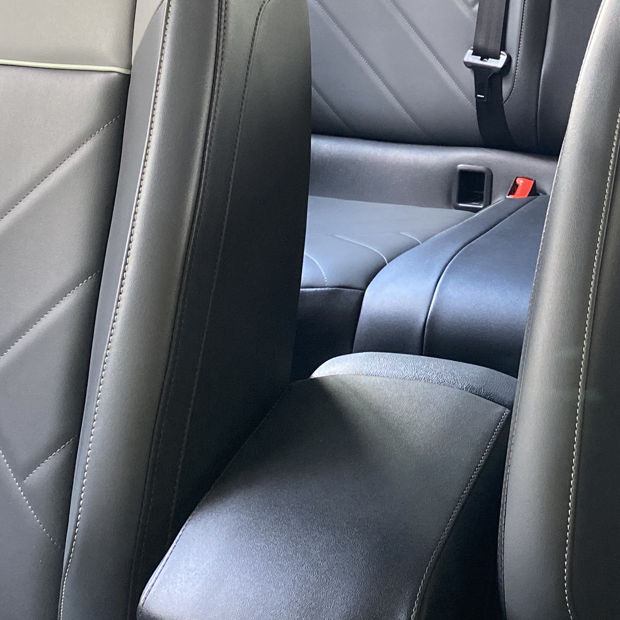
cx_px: 532
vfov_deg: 25.7
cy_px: 23
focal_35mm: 64
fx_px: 1297
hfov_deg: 26.2
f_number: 1.8
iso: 250
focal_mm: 4.25
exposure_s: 1/60
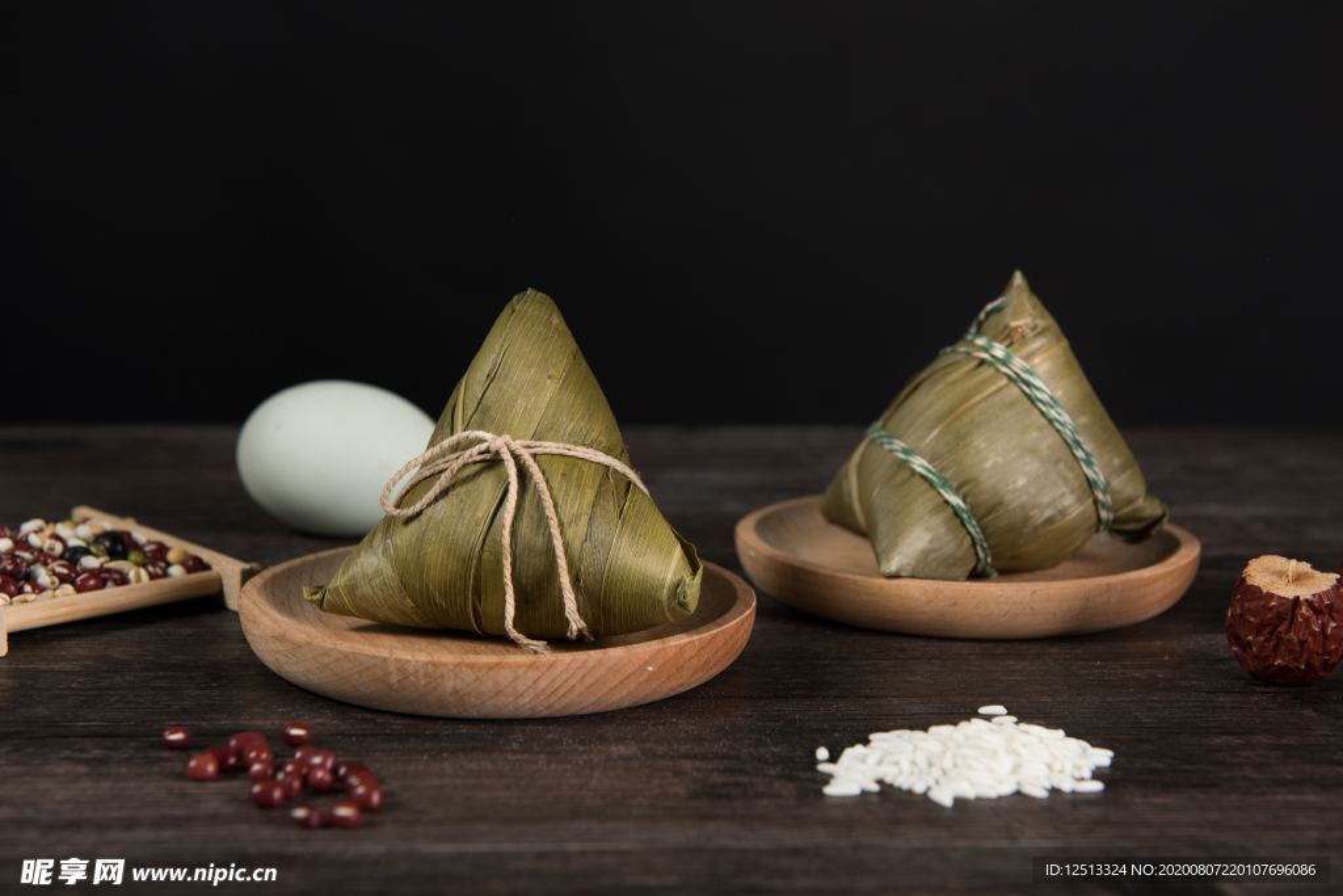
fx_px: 2238
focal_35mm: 60
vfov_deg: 22.6
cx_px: 672
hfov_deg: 33.4
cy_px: 448
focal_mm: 60
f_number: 8
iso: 50
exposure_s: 1/125
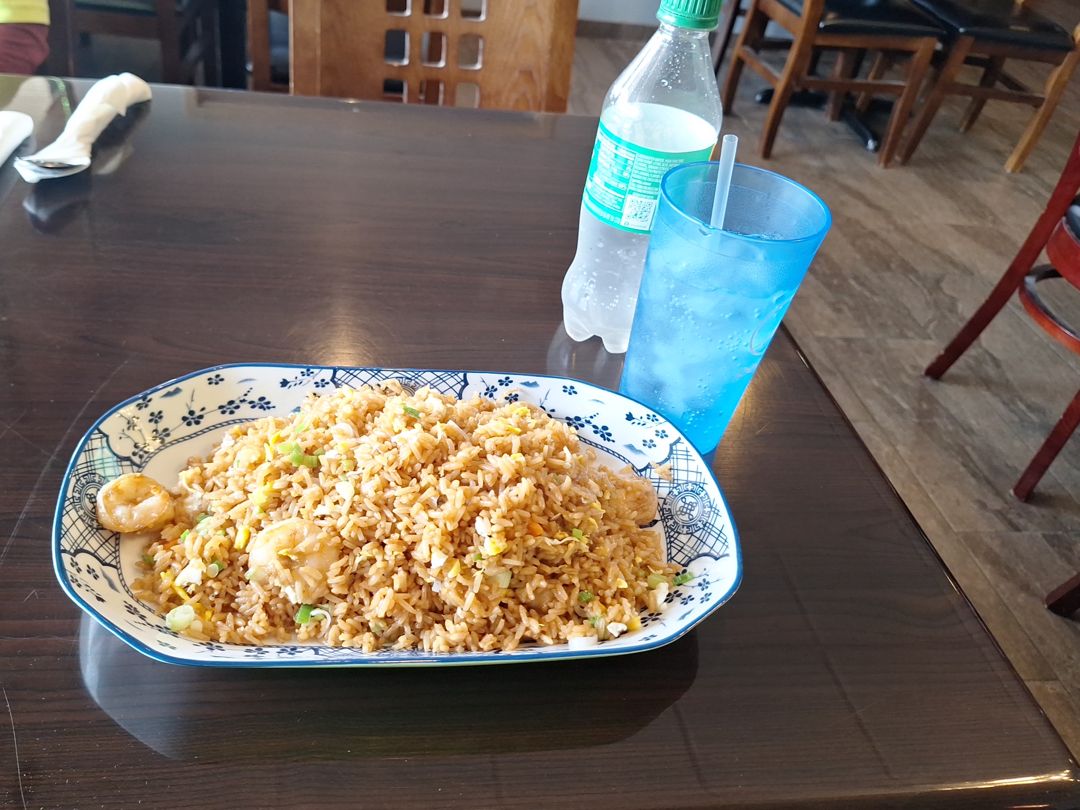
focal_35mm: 27
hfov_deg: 65.1
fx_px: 842
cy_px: 378
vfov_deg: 51.3
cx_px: 477
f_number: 1.8
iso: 70
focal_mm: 5.54
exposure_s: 1/60
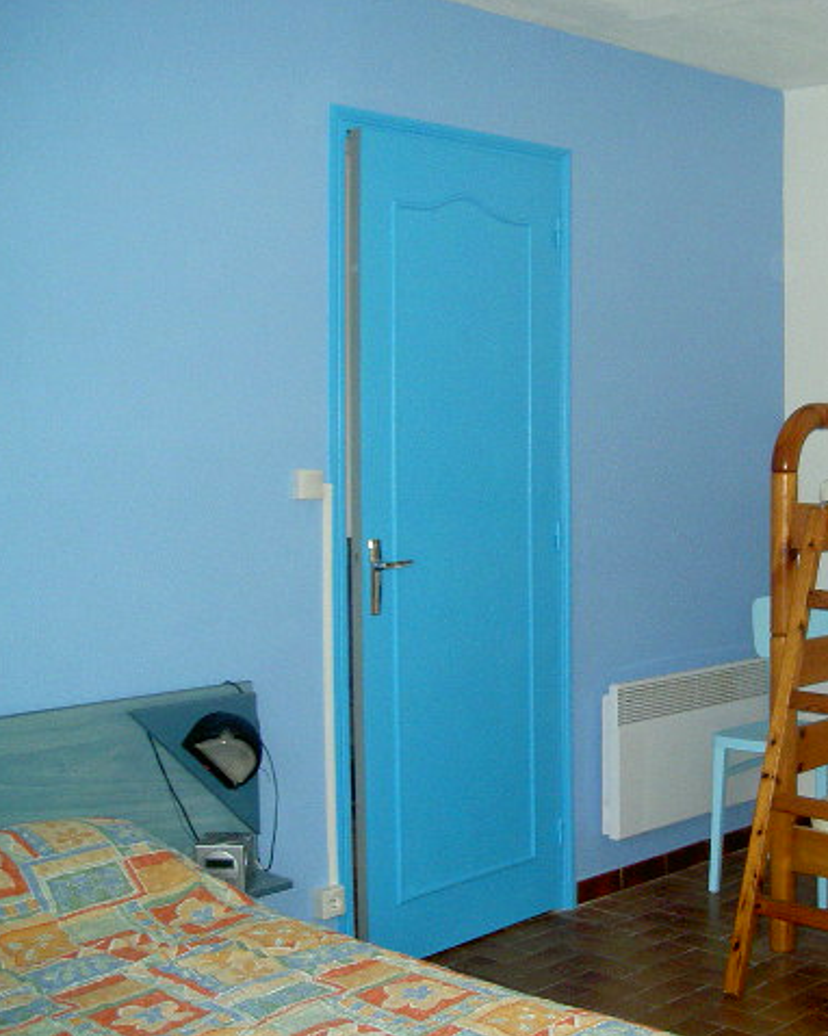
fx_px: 1563
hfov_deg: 29.1
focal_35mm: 51
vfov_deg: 36.7
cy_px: 518
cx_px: 635
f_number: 2.8
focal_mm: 8
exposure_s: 1/59.5
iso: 100
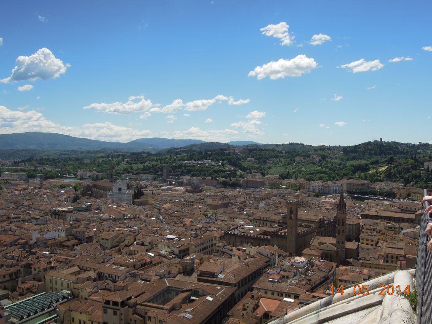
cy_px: 162
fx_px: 387
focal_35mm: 31
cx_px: 216
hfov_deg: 58.4
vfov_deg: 45.4
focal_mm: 5.5
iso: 160
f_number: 4.7
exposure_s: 1/1250
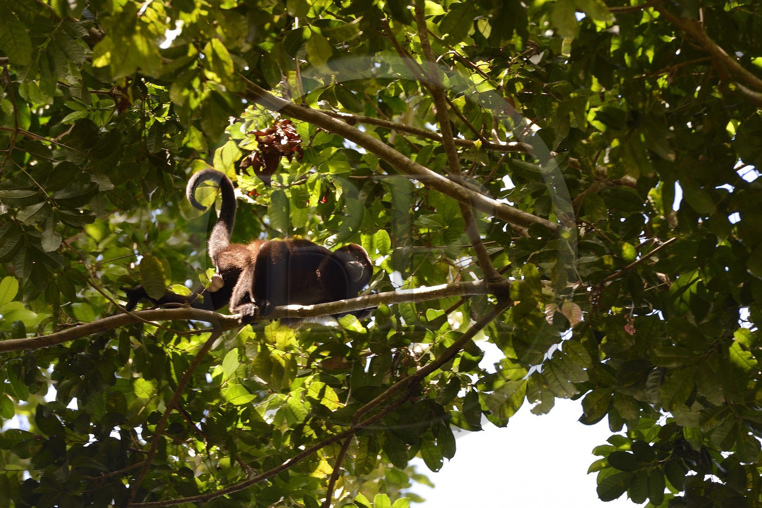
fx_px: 4232
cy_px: 254
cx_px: 381
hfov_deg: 10.3
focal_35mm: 200
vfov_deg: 6.9
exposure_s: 1/160
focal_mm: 200
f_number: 5.6
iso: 320
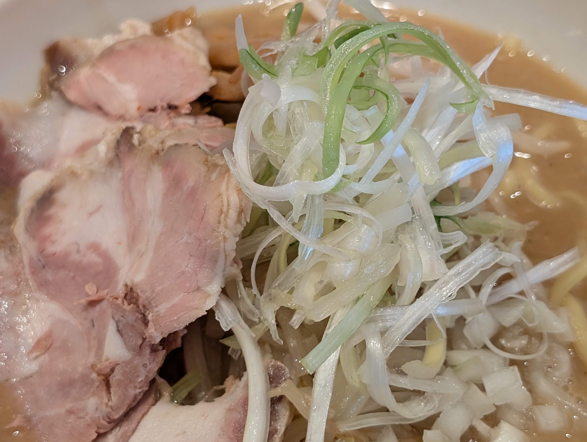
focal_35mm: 63
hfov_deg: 30.7
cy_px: 242
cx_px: 272
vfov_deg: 23.3
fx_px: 1070
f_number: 1.68
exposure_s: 1/49
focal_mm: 6.9
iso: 131
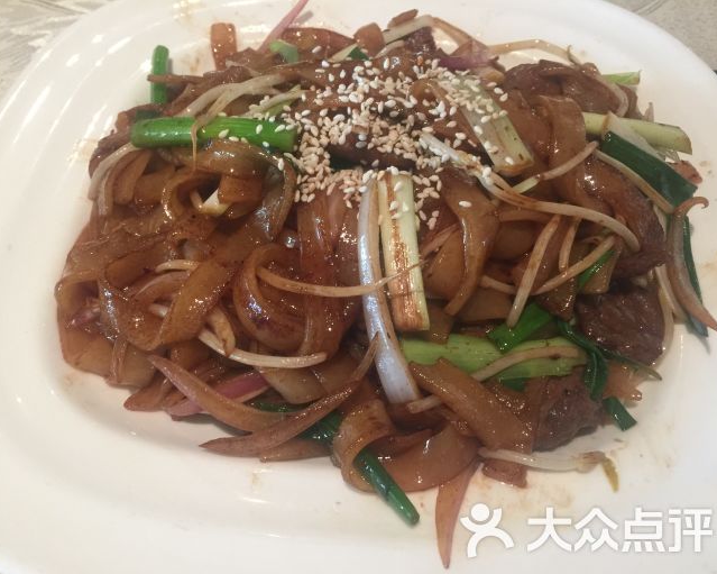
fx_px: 658
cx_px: 349
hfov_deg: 57.2
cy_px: 294
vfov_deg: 47.1
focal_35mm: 31
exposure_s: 1/17
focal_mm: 4.15
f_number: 2.2
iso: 100
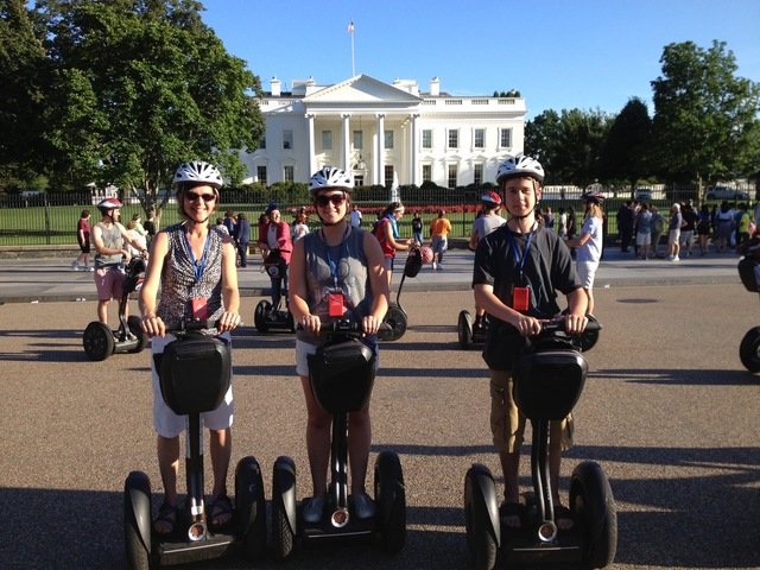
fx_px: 768
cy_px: 285
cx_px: 380
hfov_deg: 52.6
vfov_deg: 40.7
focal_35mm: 35
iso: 50
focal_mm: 4.28
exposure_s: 1/756
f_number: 2.4
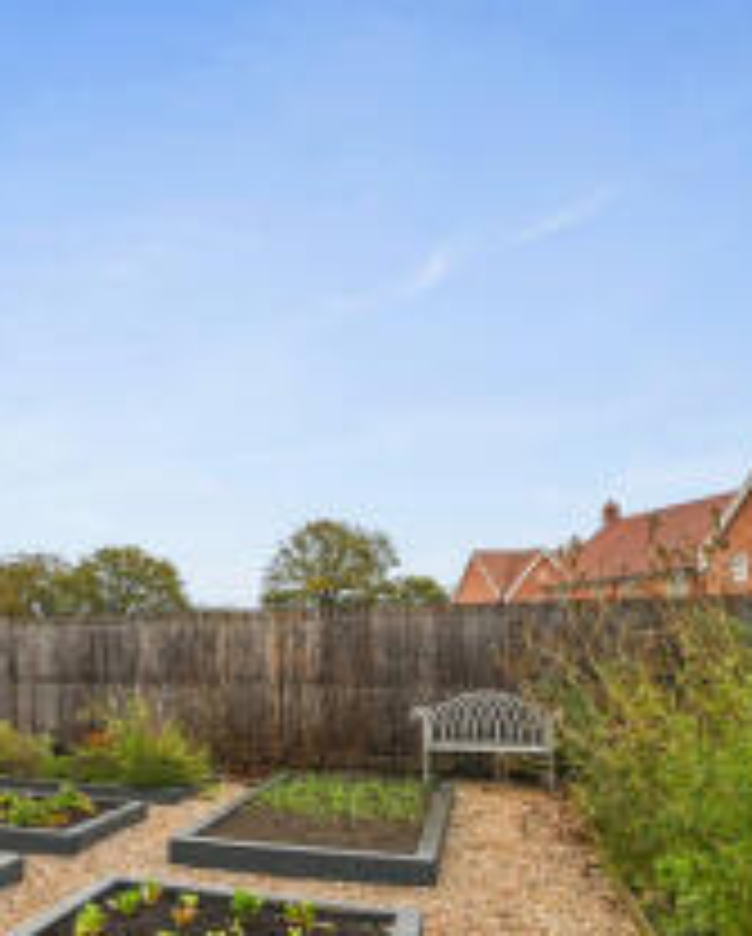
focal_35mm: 30
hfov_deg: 42.4
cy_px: 641
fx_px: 833
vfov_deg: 57.1
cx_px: 9
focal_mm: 14
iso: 500
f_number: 8
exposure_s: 1/160
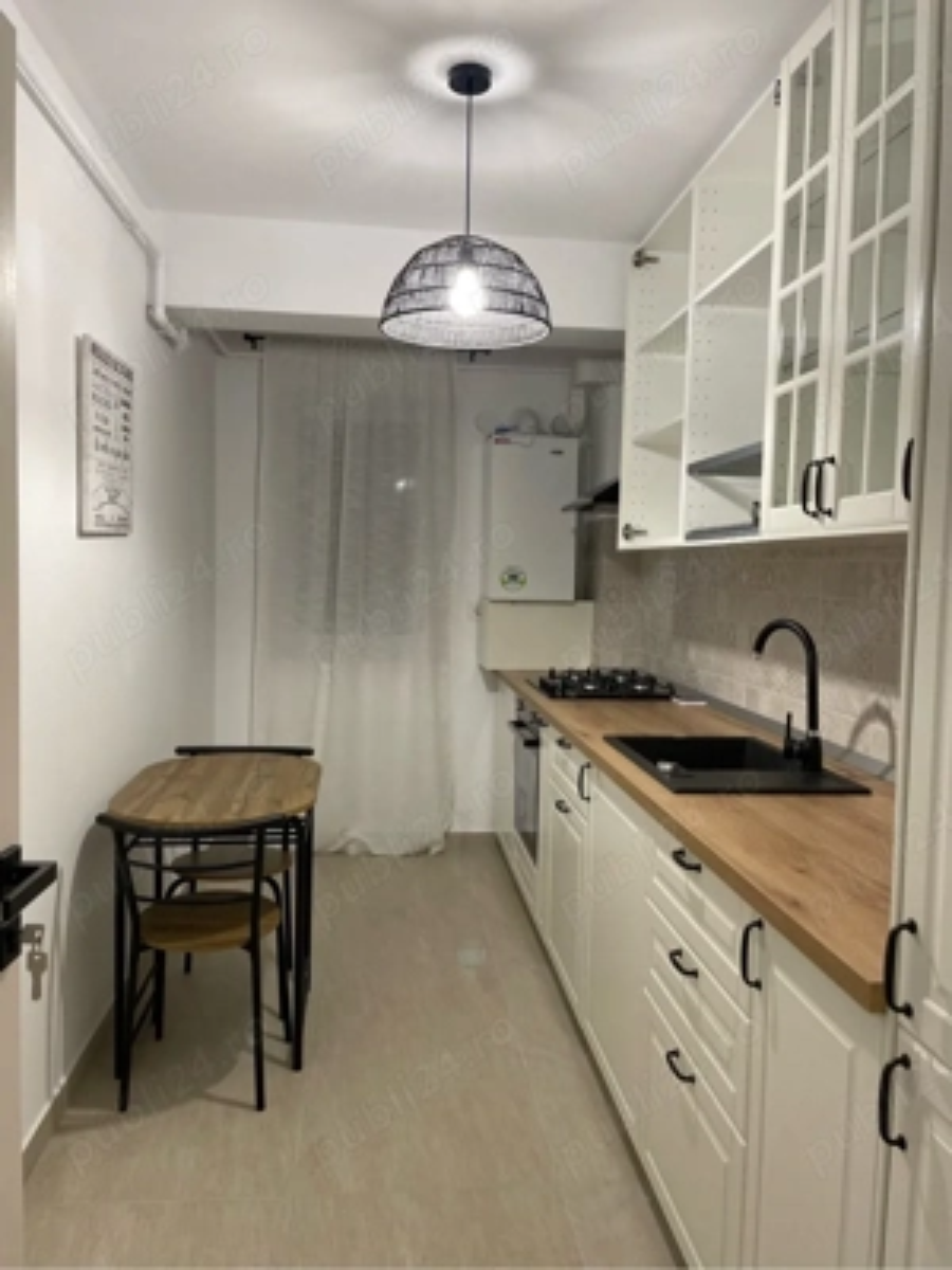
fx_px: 953
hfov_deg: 53.1
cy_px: 635
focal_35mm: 26
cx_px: 476
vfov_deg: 67.3
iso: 100
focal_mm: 4.2
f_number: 1.6
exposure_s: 1/50
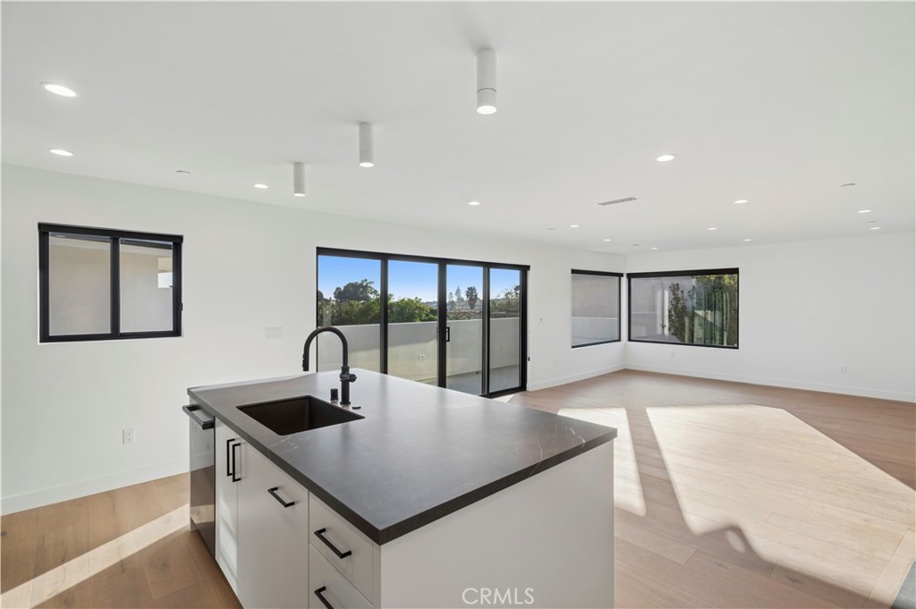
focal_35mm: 16
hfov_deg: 96.8
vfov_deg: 73.7
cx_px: 458
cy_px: 304
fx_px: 407
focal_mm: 16
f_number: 9
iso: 160
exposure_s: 1/160
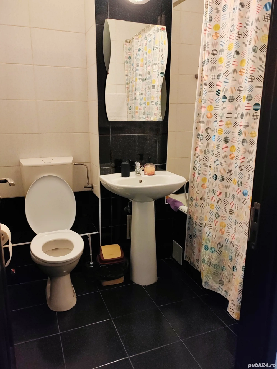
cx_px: 138
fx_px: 288
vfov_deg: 65.3
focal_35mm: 27
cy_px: 184
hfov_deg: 51.3
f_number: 1.9
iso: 2500
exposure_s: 1/100
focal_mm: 5.52
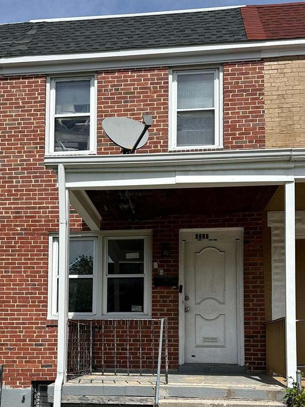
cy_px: 315
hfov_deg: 35.1
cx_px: 131
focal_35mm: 41
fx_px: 482
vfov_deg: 44.0
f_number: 1.78
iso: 80
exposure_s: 1/6623
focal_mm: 6.86
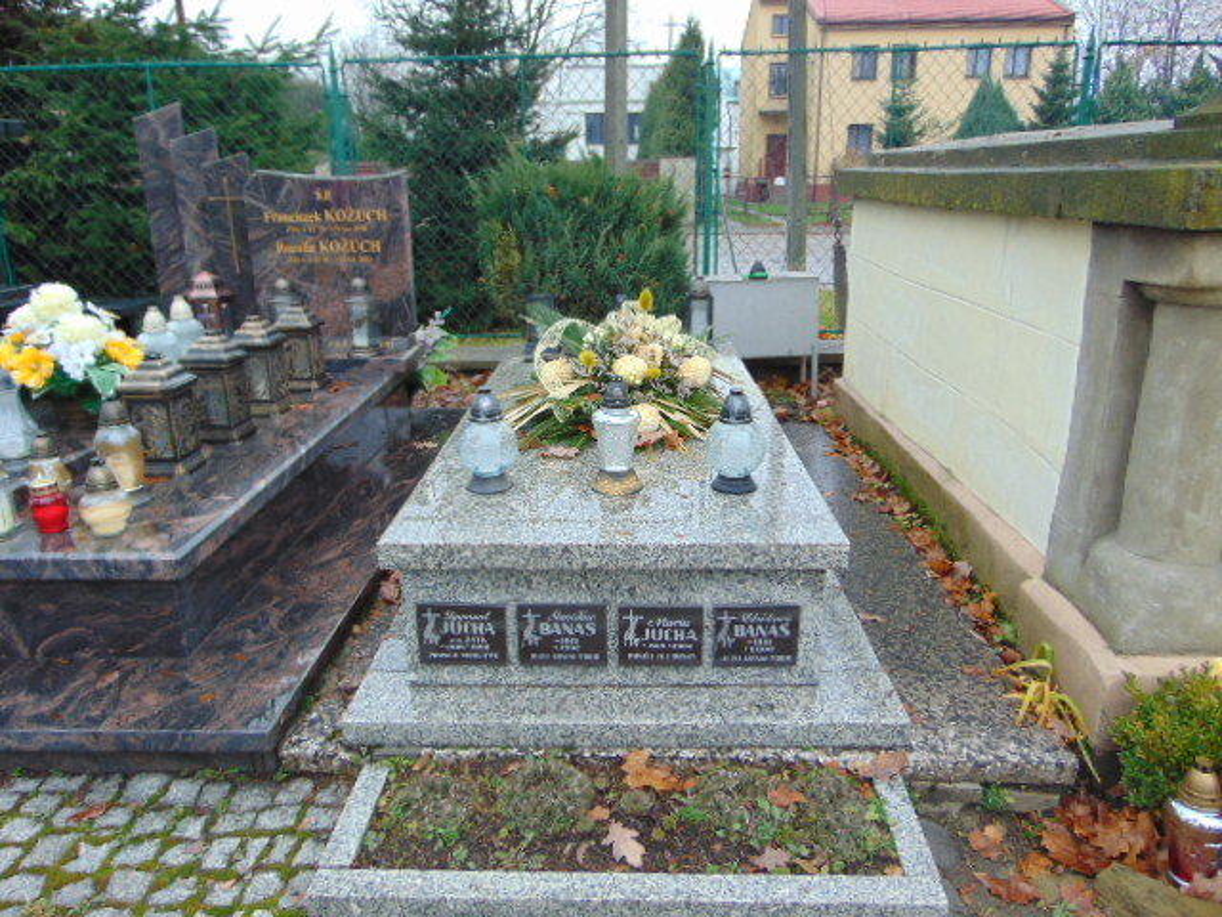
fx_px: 883
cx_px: 611
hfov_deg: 69.4
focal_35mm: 25
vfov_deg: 54.9
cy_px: 458
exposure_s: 1/125
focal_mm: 4.5
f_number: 3
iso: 80
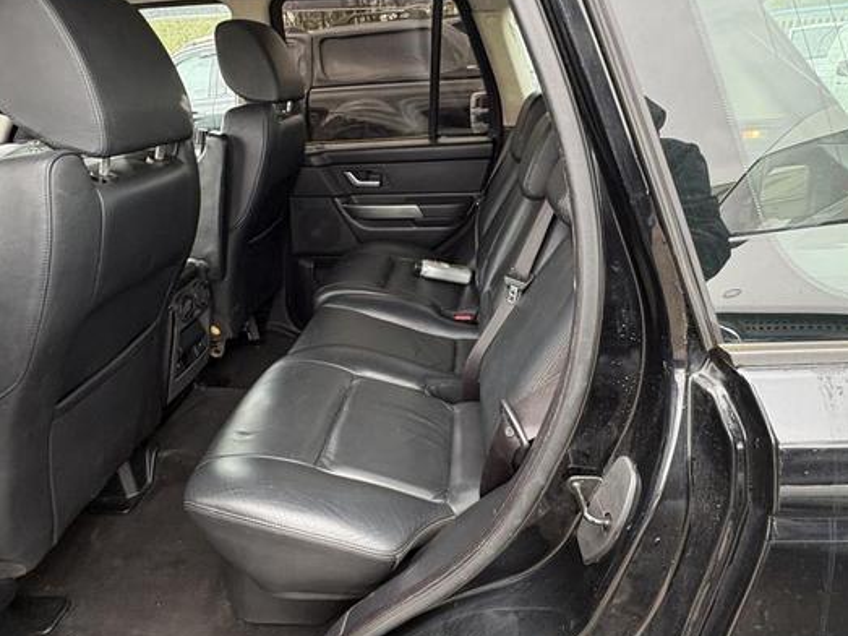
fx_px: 588
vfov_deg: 56.7
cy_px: 294
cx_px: 428
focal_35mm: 24
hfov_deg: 71.6
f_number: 2.2
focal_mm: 2.22
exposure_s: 1/82
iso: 250
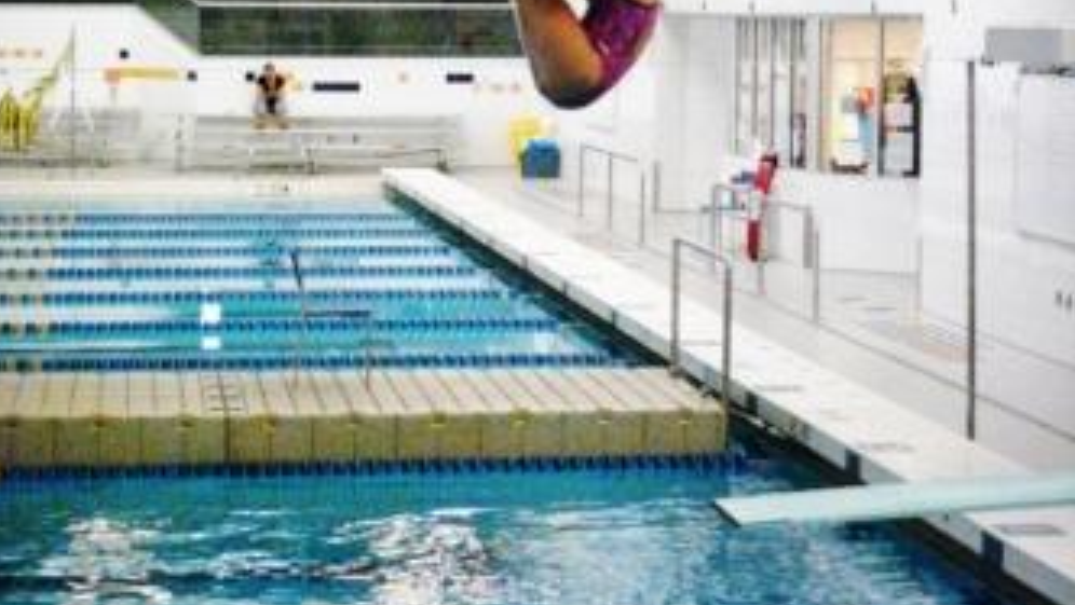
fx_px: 2766
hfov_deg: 22.0
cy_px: 243
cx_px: 534
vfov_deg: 12.5
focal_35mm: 97
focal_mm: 11
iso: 1600
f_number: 3.7
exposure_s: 1/160
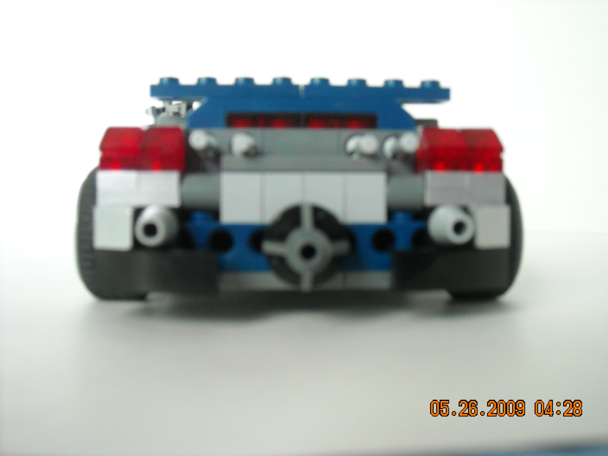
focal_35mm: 49
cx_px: 304
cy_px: 228
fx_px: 861
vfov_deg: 29.7
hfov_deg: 38.9
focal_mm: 7.92
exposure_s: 1/60
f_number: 3.2
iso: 308
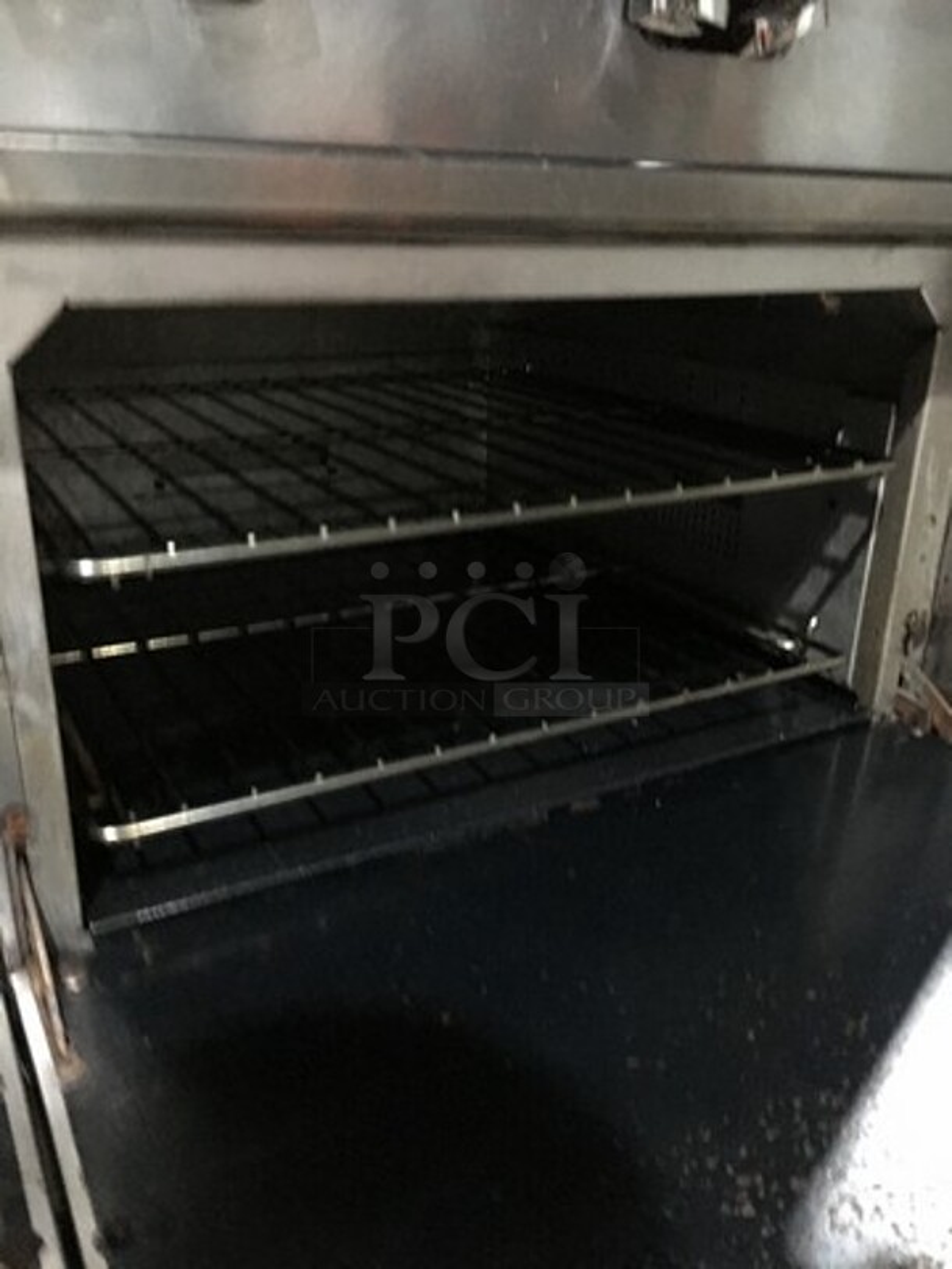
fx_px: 1063
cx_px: 476
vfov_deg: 61.7
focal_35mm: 29
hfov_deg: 48.2
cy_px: 634
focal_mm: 4.15
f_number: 2.2
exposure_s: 1/4
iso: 200
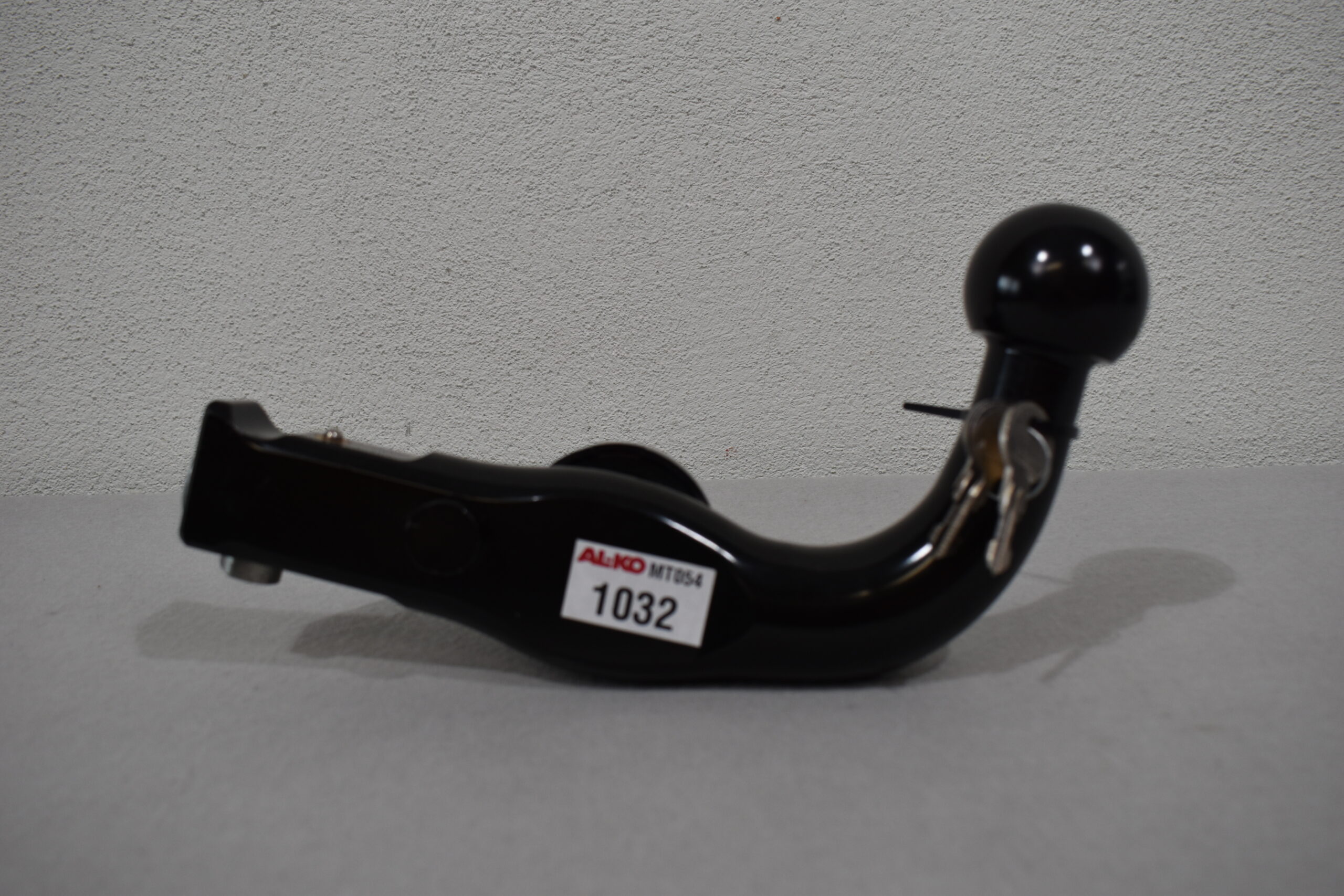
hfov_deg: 57.2
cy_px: 448
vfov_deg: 40.0
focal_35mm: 33
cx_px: 672
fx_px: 1232
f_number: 5.6
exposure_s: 1/125
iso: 280
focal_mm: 22
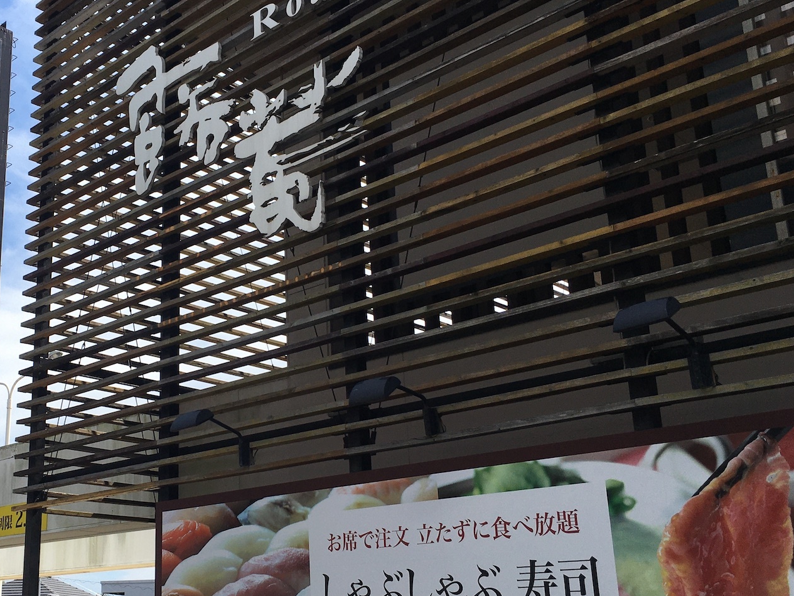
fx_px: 1009
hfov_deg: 41.9
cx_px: 222
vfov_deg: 32.8
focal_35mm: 44
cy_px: 332
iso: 25
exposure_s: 1/1637
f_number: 2.2
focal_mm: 4.15
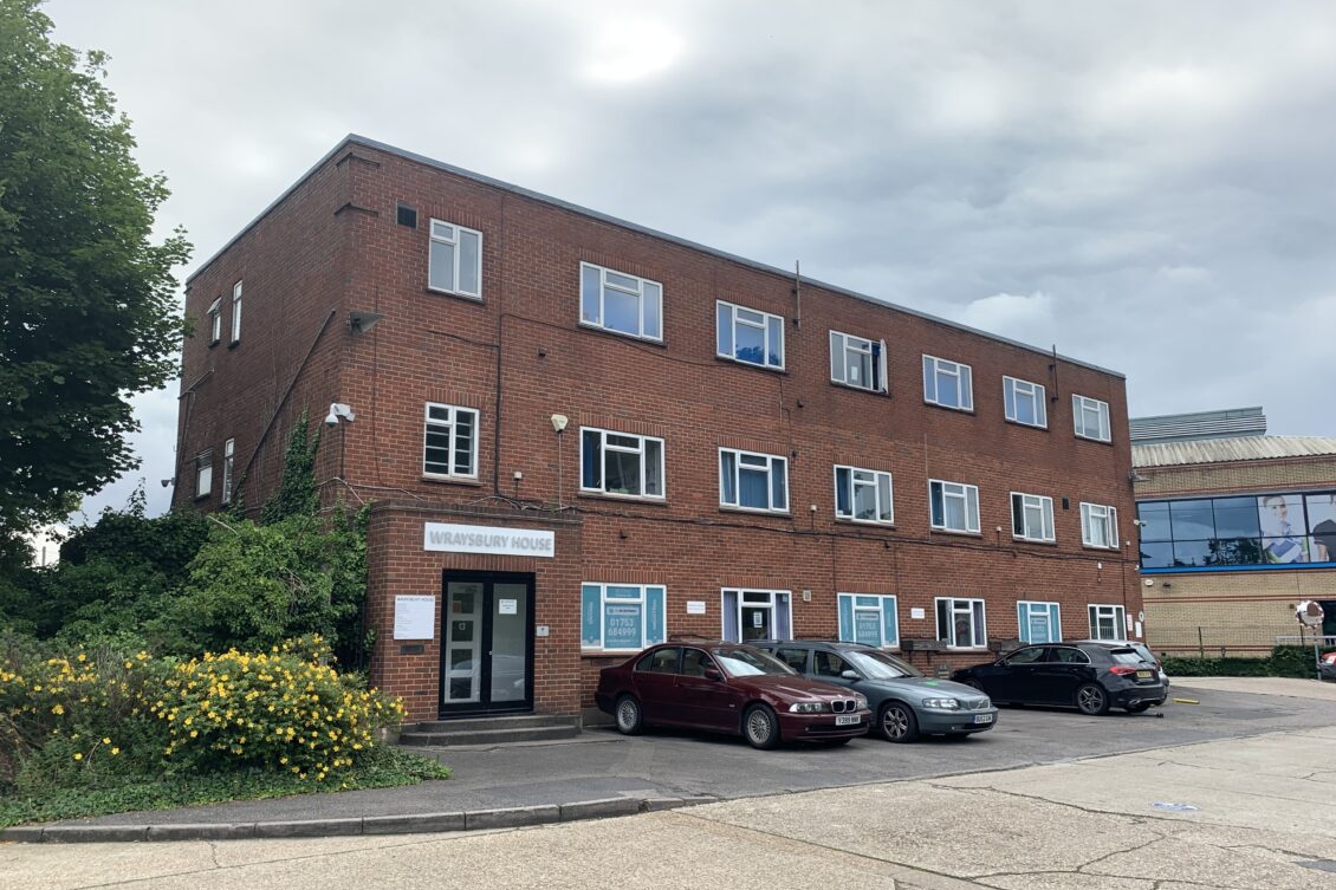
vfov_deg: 46.4
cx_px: 654
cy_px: 478
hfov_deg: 65.5
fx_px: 1039
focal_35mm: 28
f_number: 1.8
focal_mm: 4.25
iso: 25
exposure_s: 1/570
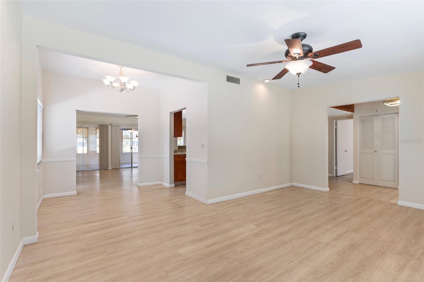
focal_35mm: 17
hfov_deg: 94.0
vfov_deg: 71.1
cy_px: 141
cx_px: 212
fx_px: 198
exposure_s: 1/2
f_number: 8
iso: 100
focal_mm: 11.2
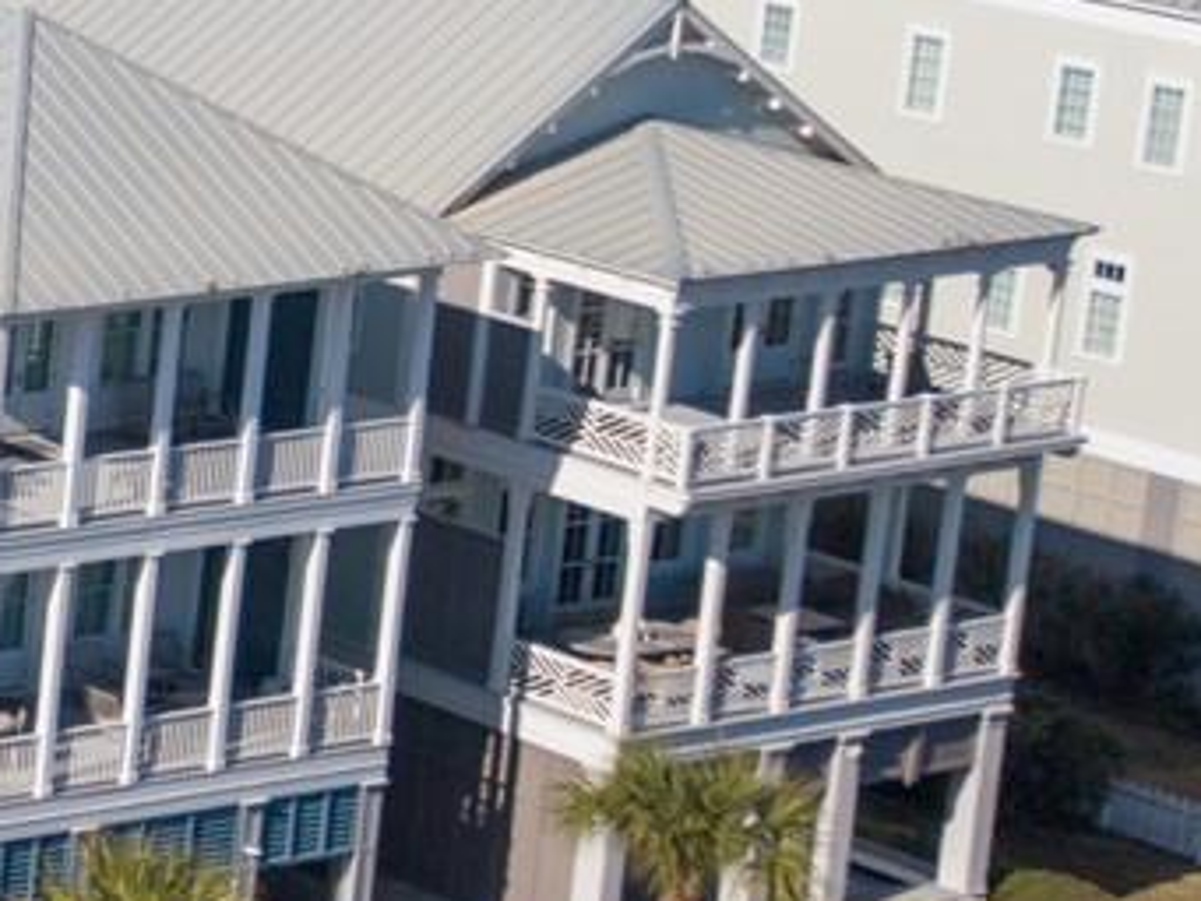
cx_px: -2170
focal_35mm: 138
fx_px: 4790
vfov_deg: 10.7
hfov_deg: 10.8
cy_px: -7
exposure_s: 1/4000
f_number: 1.8
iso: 170
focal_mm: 8.67
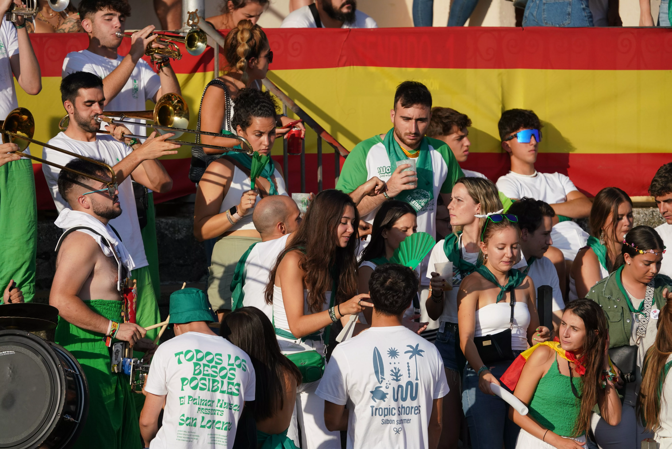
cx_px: 336
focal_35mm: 600
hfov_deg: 3.4
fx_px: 11201
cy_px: 224
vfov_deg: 2.3
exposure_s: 1/3200
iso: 800
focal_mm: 600
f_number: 6.3
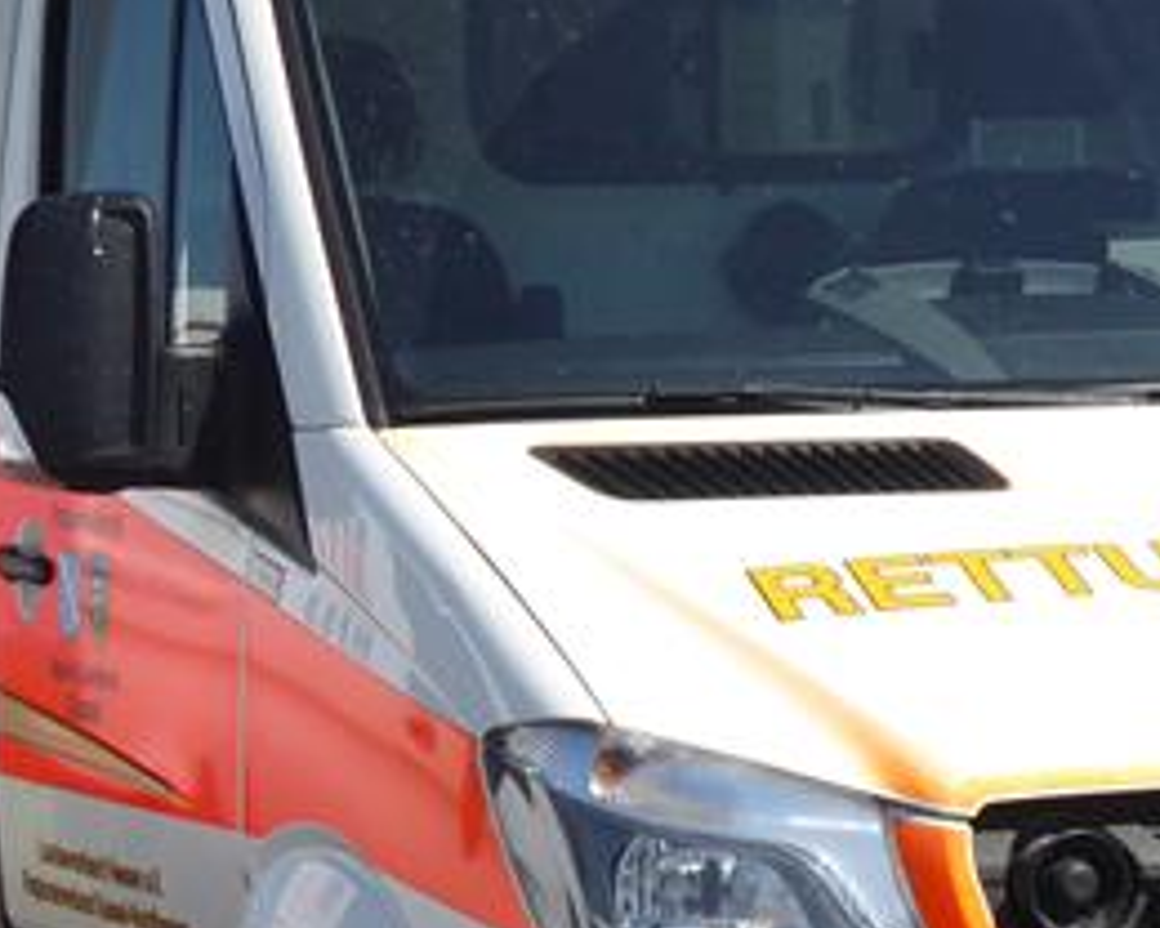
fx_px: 6283
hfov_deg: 10.5
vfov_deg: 8.4
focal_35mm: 183
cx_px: 629
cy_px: 607
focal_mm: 10.9
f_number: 4.3
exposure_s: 1/640
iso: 100
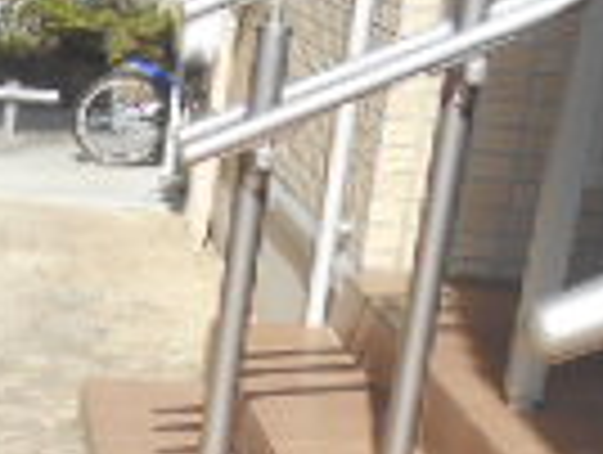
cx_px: -320
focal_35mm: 124
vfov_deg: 11.6
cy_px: 616
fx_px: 2164
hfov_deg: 14.7
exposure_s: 1/640
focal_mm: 4.6
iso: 80
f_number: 3.2
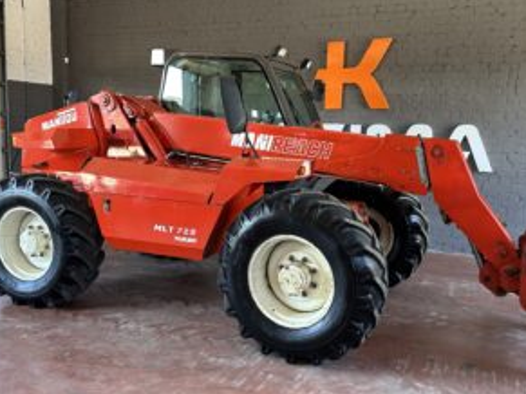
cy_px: 206
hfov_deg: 55.4
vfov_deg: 42.9
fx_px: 501
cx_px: 275
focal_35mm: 33
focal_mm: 6.86
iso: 250
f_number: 1.78
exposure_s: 1/83
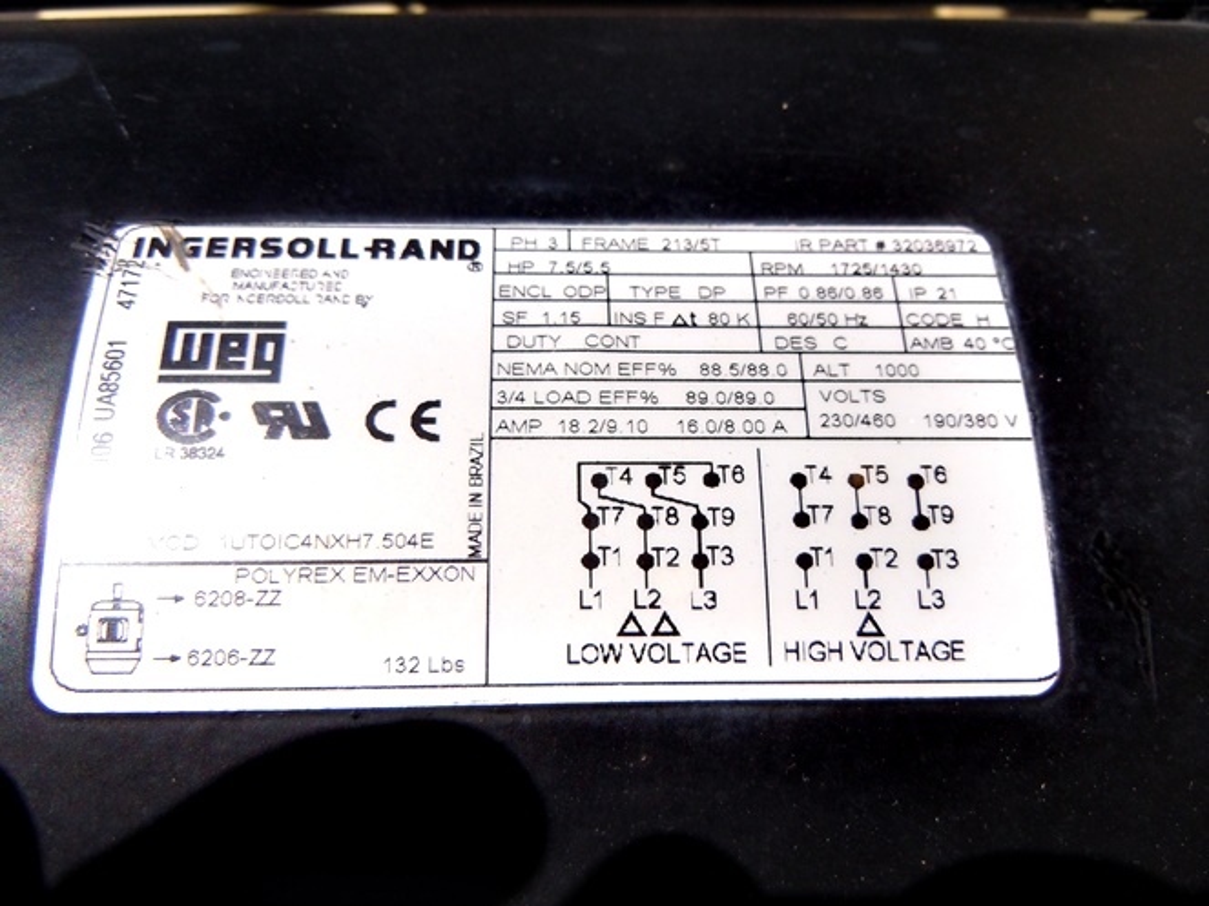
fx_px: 1048
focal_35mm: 30
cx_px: 604
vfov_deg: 46.8
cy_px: 453
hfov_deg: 60.0
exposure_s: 1/640
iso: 100
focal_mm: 5.4
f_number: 7
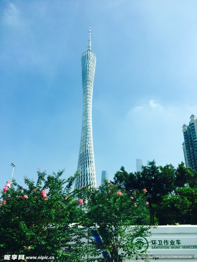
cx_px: 98
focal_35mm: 29
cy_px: 131
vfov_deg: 61.7
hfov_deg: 48.2
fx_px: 220
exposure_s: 1/1261
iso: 25
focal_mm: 4.15
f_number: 2.2
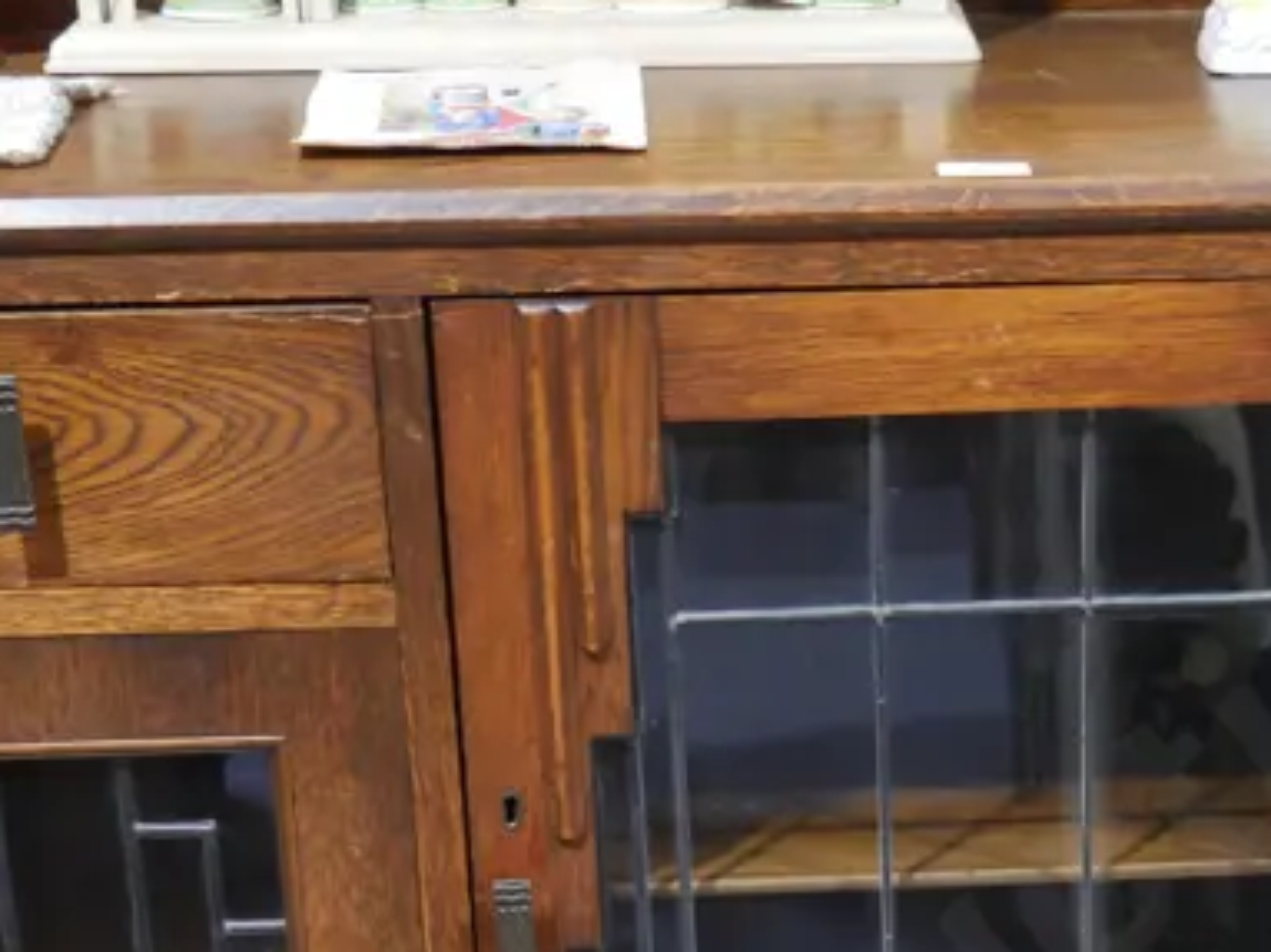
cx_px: 979
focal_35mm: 91
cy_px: 974
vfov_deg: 15.9
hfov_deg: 21.3
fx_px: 3340
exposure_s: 1/60
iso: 800
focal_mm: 17
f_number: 4
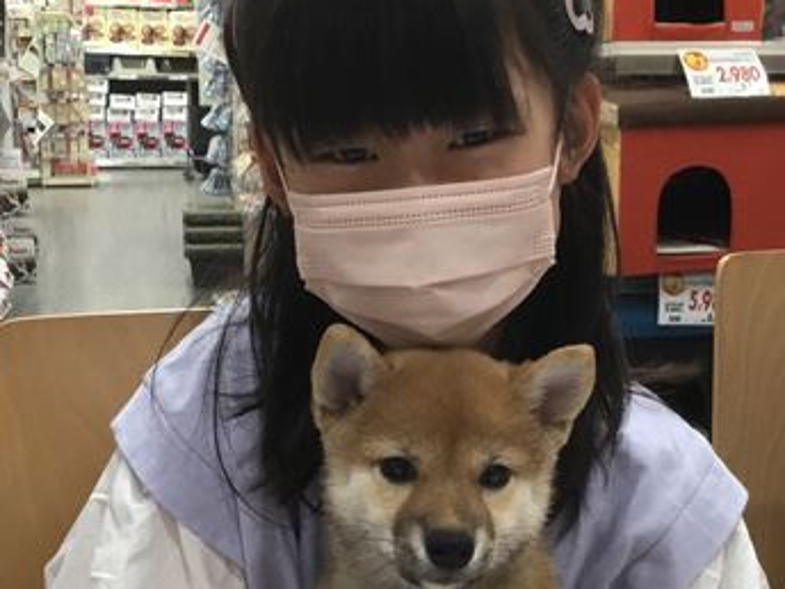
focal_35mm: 54
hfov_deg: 35.5
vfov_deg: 27.0
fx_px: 1225
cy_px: 306
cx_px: 411
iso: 100
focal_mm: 3.3
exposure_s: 1/30
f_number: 2.4
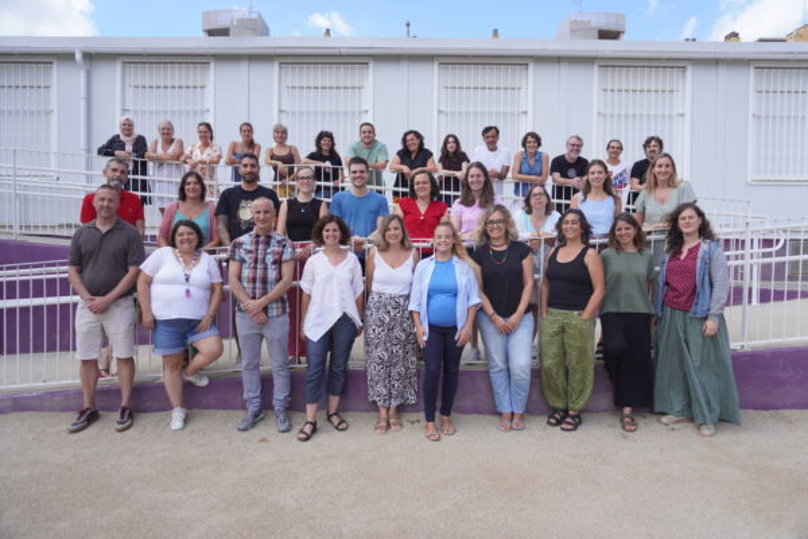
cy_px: 270
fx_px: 539
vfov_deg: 53.1
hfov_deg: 73.7
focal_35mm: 24
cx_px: 404
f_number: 4.5
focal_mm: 16
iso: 100
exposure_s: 1/400
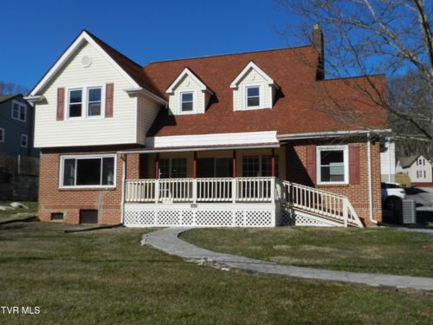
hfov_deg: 49.0
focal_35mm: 38
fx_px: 475
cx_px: 216
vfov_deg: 37.7
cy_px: 162
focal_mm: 6.7
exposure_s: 1/800
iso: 160
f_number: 7.1
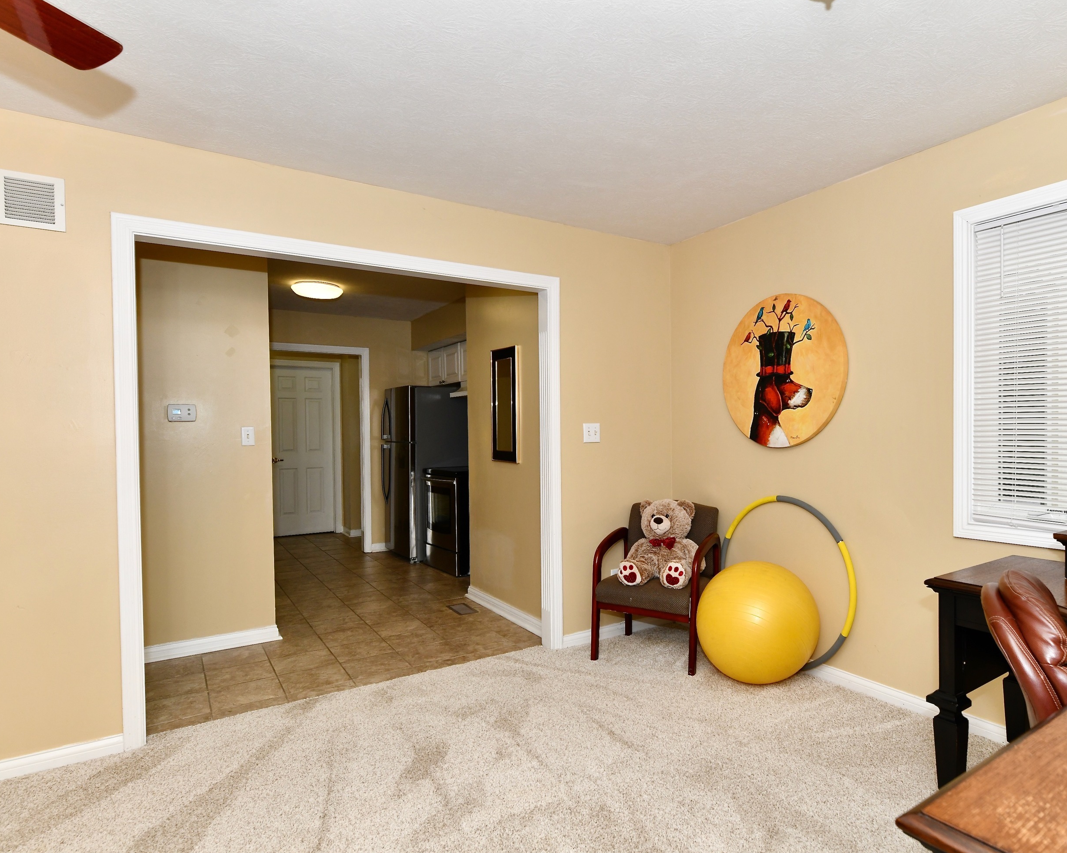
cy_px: 436
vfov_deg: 68.1
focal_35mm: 20
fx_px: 631
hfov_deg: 79.7
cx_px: 623
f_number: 6.3
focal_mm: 17
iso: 640
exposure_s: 1/60
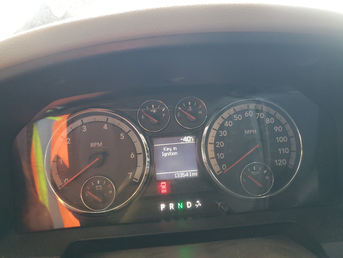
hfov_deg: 67.3
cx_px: 172
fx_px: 258
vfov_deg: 53.1
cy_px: 129
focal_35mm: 26
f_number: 1.5
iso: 245
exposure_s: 1/60.2
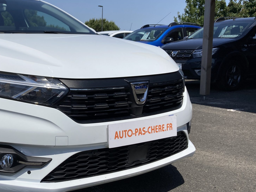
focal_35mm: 49
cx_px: 40
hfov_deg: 37.1
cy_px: 96
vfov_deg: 29.7
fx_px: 362
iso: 20
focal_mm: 3.99
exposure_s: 1/4000
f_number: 1.8
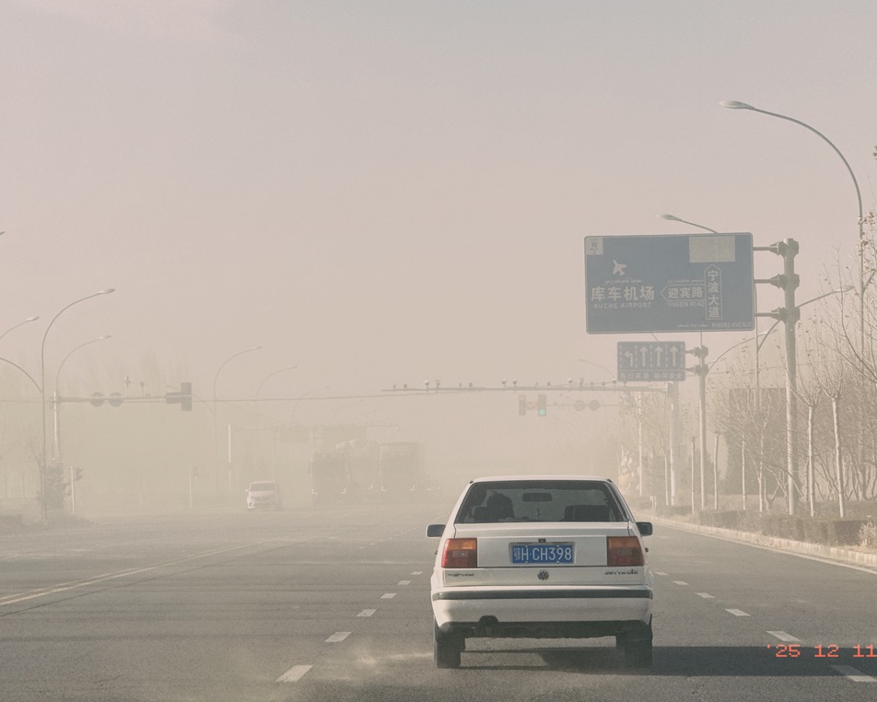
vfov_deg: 12.2
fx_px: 3271
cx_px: 465
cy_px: 349
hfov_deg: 15.3
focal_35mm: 126
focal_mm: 15.66
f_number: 2.8
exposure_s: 1/951
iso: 50
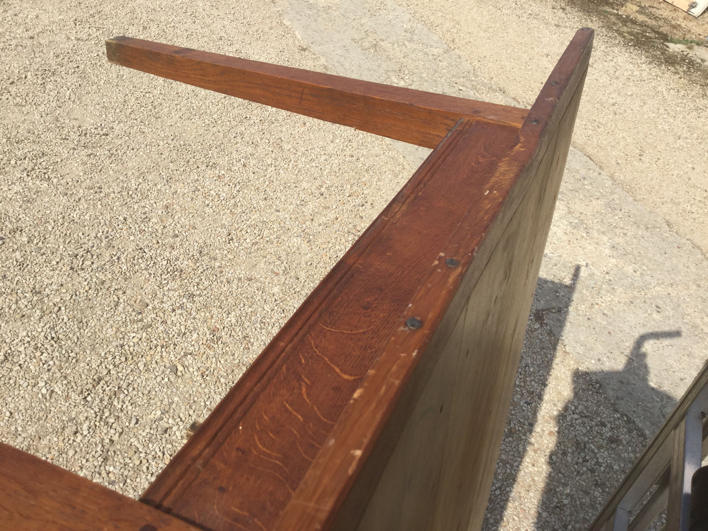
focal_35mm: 31
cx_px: 354
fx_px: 634
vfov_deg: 45.4
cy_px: 266
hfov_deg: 58.4
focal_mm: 3.3
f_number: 2.4
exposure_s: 1/1733
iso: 25
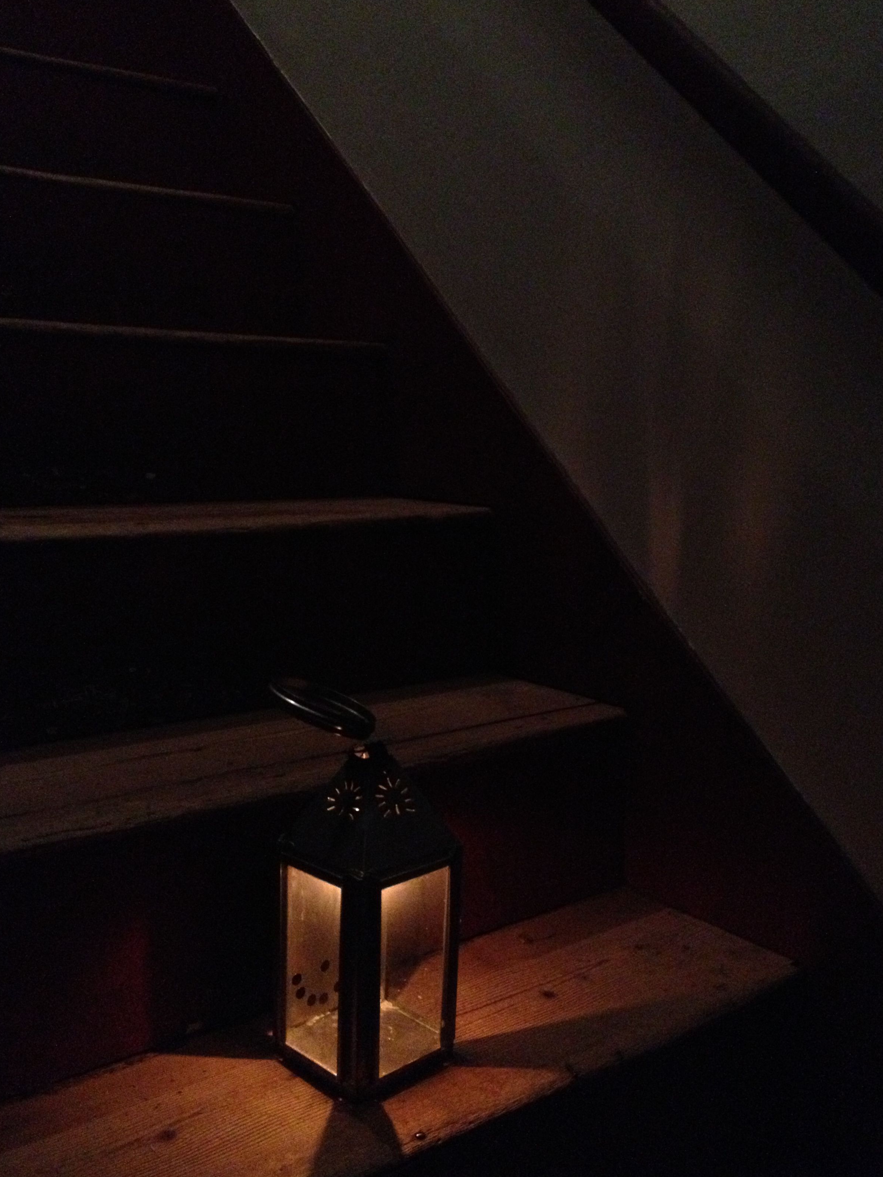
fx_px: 1224
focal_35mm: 36
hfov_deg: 39.7
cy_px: 592
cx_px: 439
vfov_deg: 51.4
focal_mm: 4.28
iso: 800
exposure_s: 1/15
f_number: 2.4
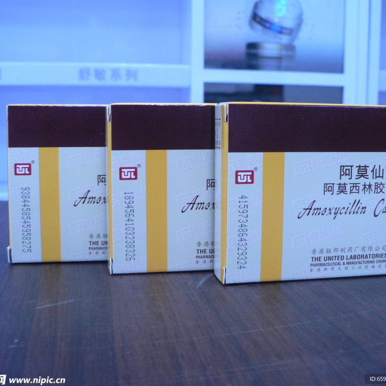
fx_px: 542
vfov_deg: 39.2
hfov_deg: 39.1
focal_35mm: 43
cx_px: 218
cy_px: 194
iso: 200
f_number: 2.8
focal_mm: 6
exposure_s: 1/13
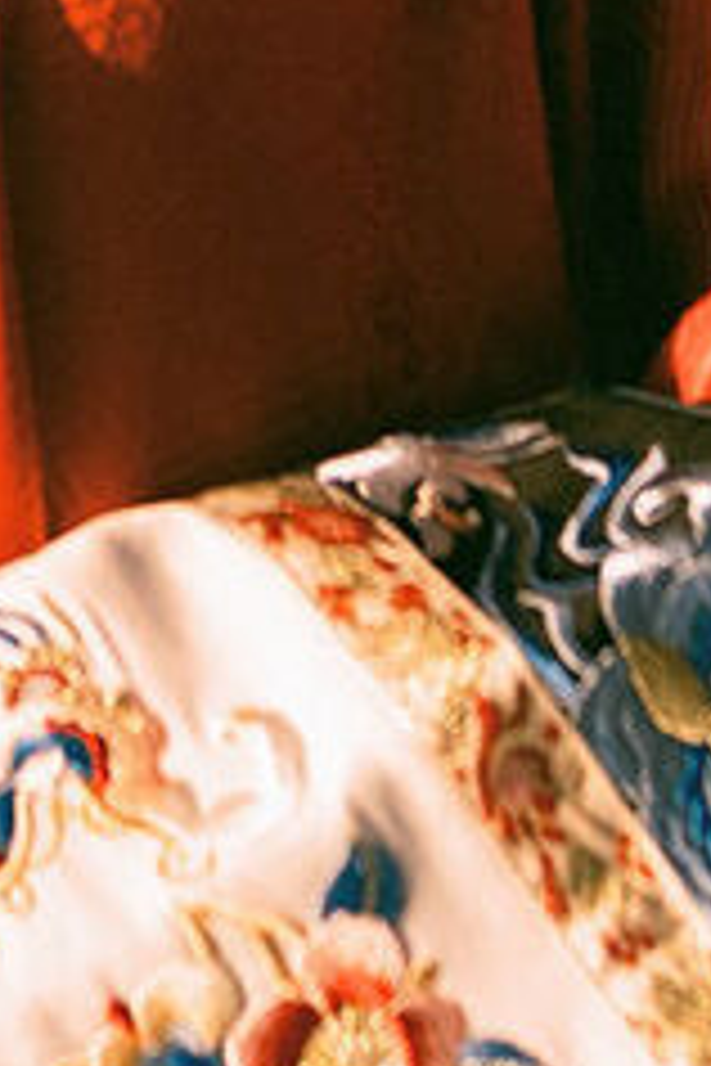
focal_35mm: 597
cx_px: -288
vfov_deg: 3.4
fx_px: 17685
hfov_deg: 2.3
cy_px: -762
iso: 100
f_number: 2.8
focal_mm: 90
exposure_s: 1/800
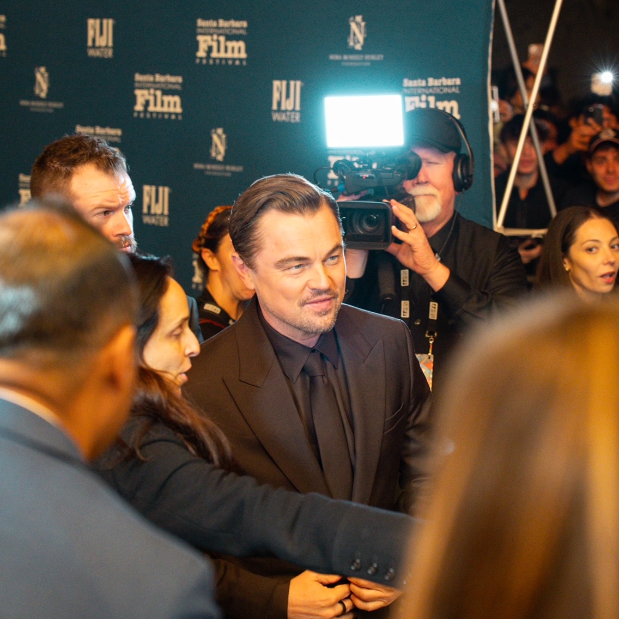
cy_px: 239
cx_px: 355
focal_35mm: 119
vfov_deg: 14.6
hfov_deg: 14.6
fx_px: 2407
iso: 5000
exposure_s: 1/160
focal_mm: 75
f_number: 4
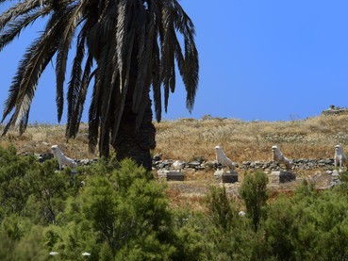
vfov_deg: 7.5
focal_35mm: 197
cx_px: 191
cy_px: 131
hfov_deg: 10.0
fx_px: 1981
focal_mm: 180
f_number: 13
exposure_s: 1/320
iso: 200
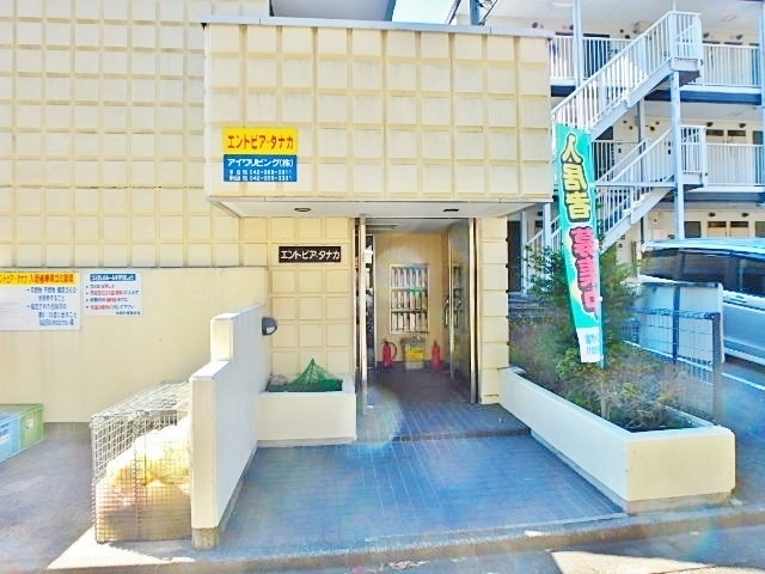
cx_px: 382
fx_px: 464
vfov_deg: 63.4
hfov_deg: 79.0
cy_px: 287
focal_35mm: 21
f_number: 3.5
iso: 125
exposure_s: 1/160
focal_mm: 3.7
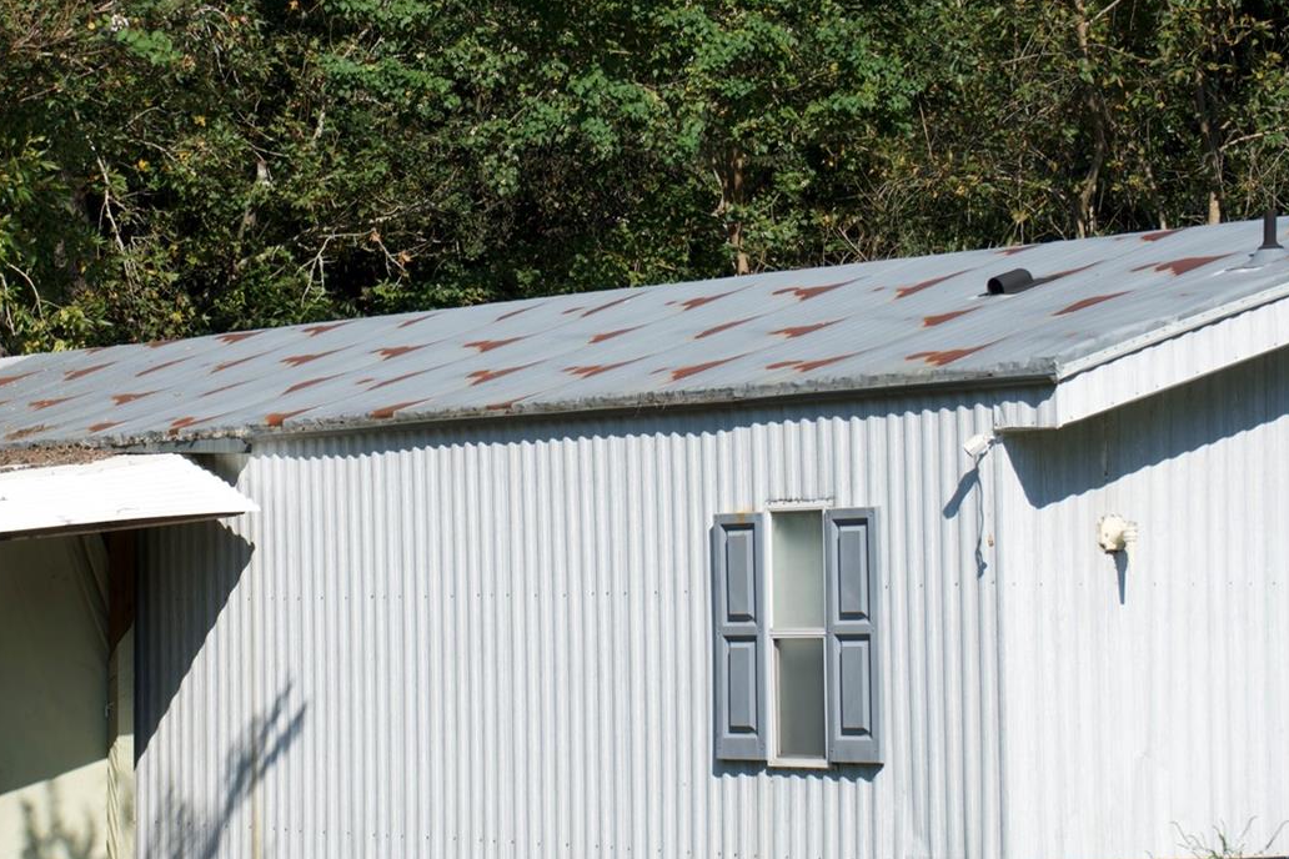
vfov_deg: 11.0
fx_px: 4475
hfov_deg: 16.3
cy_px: 444
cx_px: 225
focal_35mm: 125
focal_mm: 63
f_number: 11
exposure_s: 1/125
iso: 100
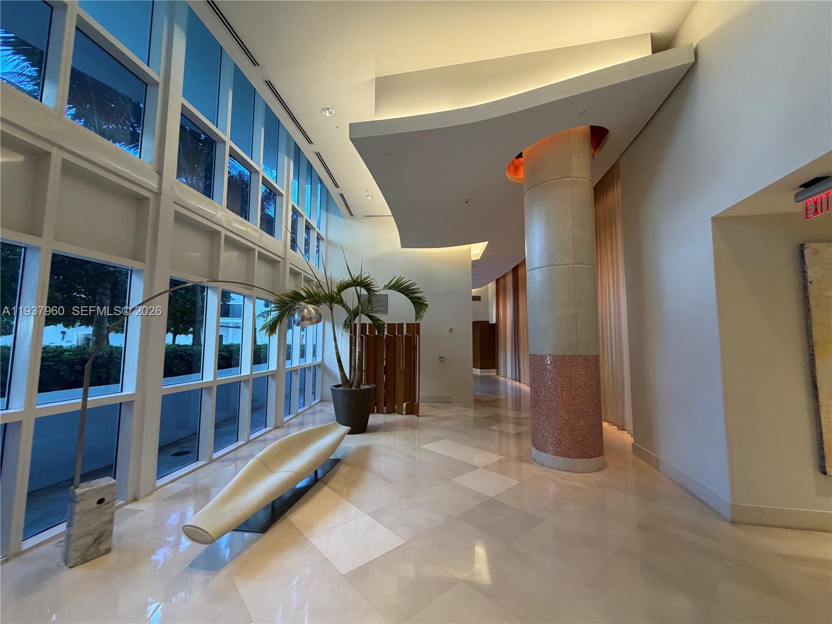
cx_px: 416
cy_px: 312
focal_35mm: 14
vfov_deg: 85.7
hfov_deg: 102.1
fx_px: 336
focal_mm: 2.22
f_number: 2.2
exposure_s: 1/120
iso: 320
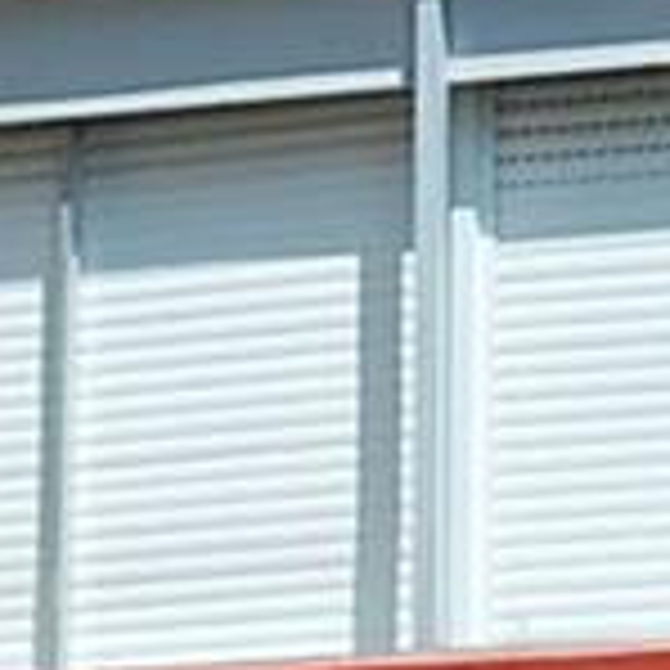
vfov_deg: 5.2
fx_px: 7204
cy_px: -612
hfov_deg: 5.3
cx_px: 283
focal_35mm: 329
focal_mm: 24
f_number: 6.3
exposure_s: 1/160
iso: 100
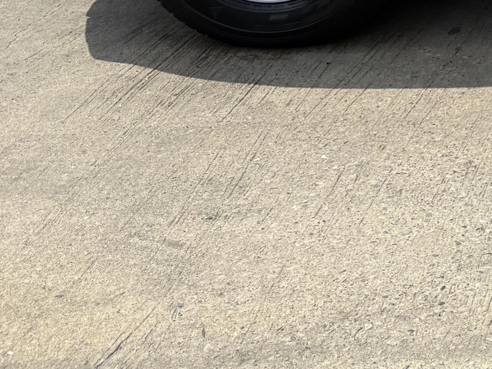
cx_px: 800
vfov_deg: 14.1
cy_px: -323
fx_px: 1294
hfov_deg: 18.3
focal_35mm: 91
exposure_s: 1/5319
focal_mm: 6.76
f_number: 1.78
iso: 80
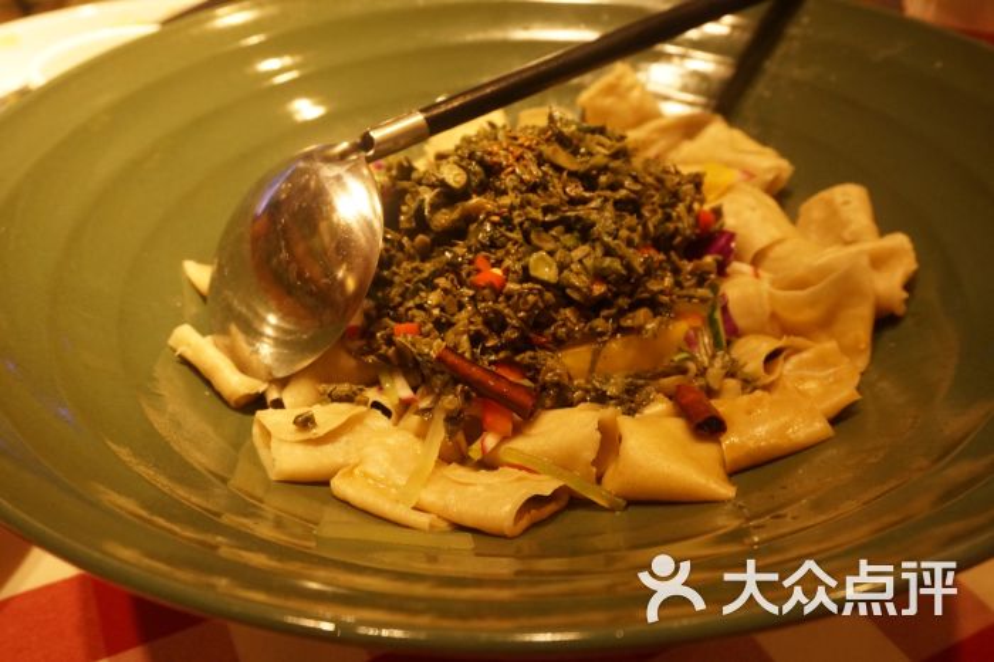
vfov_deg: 38.3
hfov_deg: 55.1
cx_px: 497
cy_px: 331
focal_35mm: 34
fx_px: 952
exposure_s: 1/125
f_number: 6.3
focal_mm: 23
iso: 1600
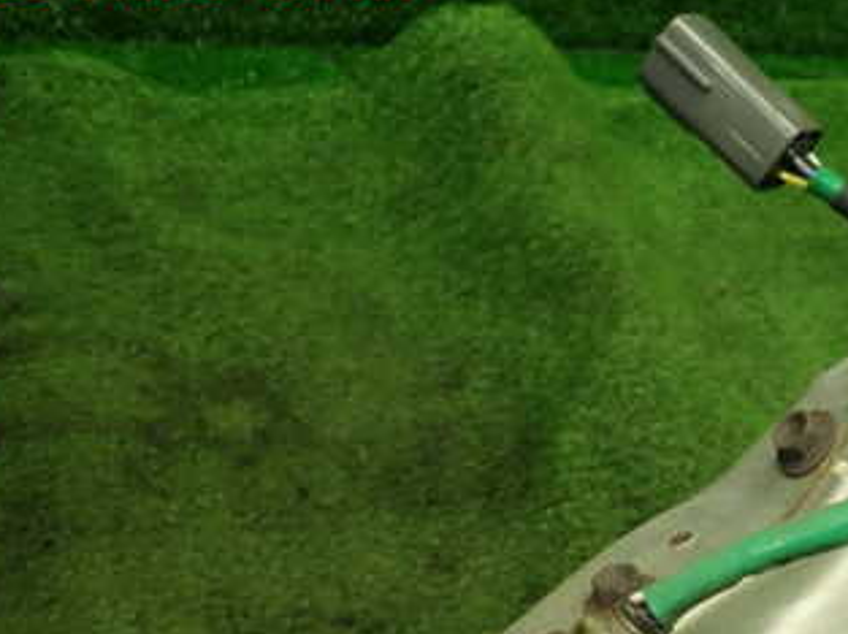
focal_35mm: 48
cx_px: 732
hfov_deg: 37.6
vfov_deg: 29.1
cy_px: 555
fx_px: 1175
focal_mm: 4.5
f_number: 2
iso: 125
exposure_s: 1/60
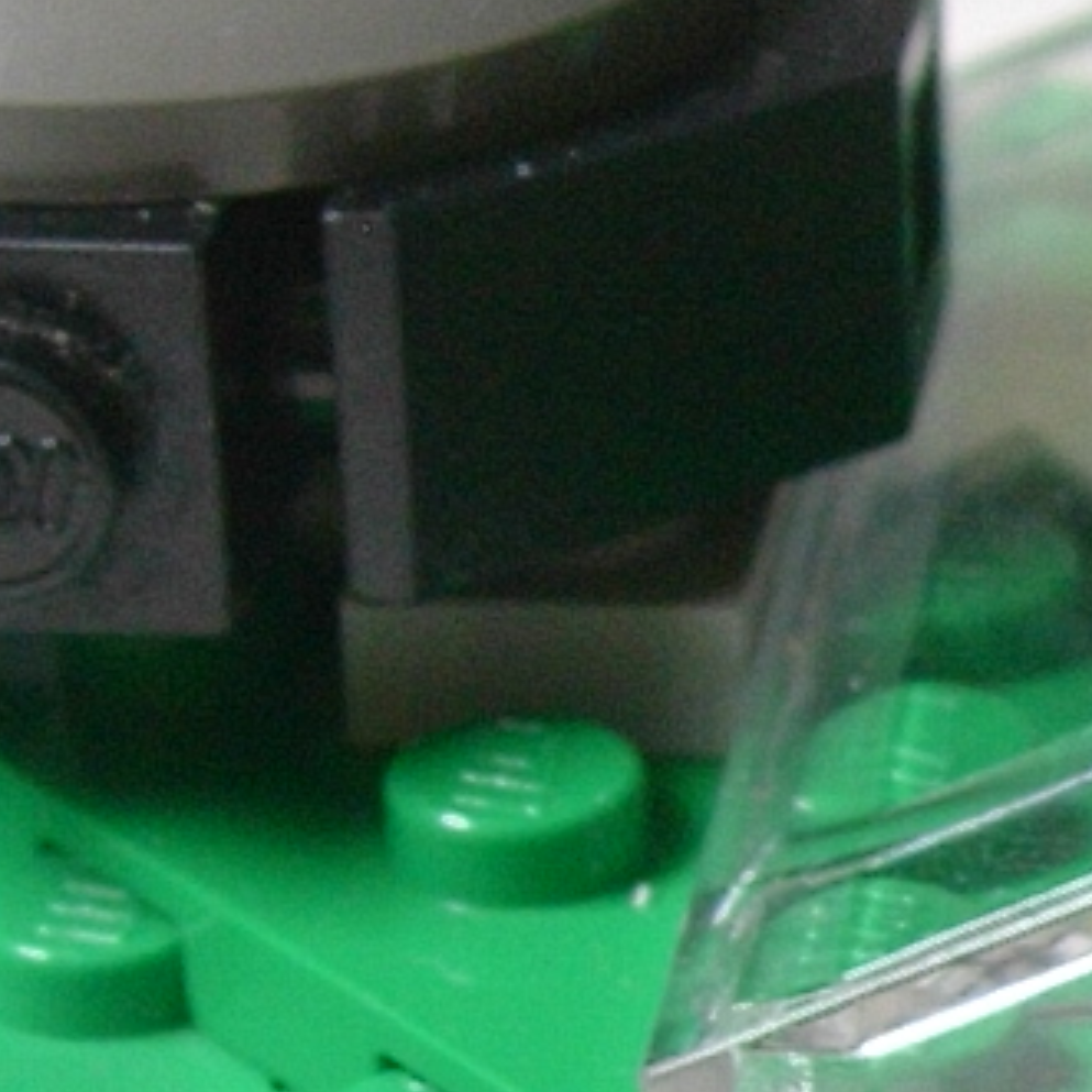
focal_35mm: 192
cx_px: 2131
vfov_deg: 9.1
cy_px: 627
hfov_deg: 8.7
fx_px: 6853
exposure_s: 1/50.7
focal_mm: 6.7
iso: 70
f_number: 2.9
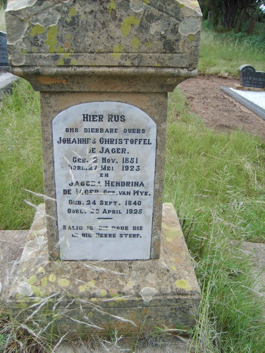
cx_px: 132
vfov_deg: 52.6
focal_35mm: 35
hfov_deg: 40.7
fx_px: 357
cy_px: 176
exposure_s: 1/350
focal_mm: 5.8
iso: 50
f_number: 2.8
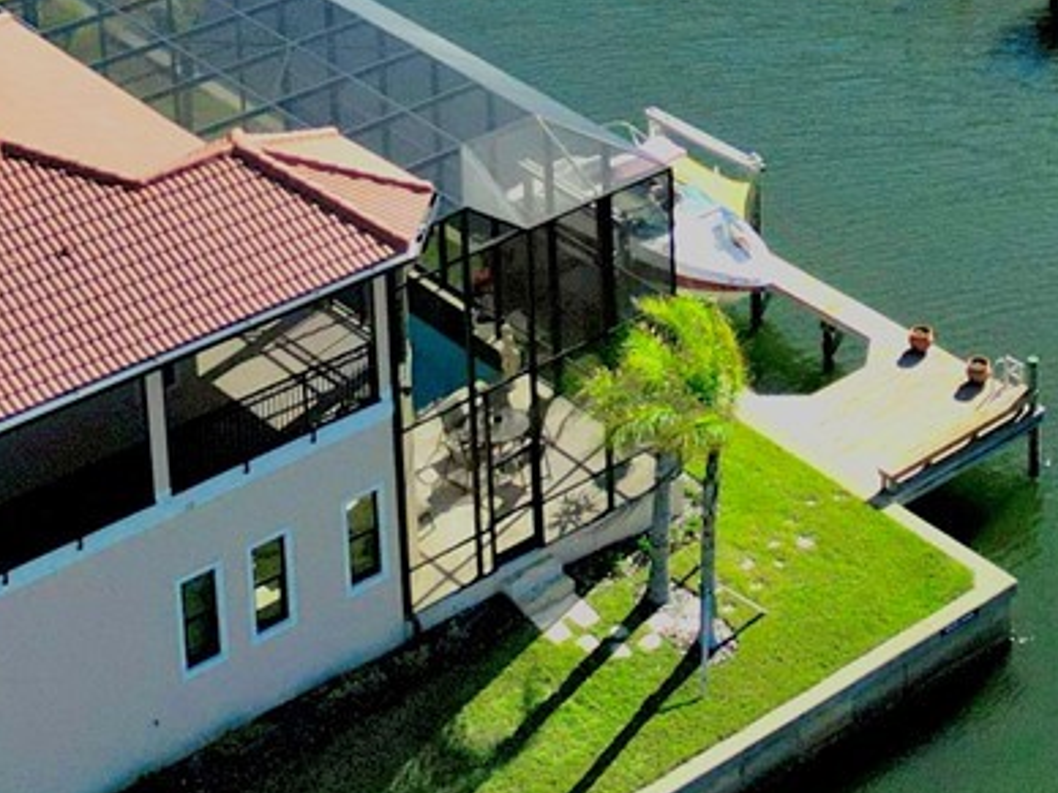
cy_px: -450
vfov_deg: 13.9
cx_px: 1061
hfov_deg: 19.3
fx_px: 3026
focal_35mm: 99
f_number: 1.7
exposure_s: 1/8000
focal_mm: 6.72
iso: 110
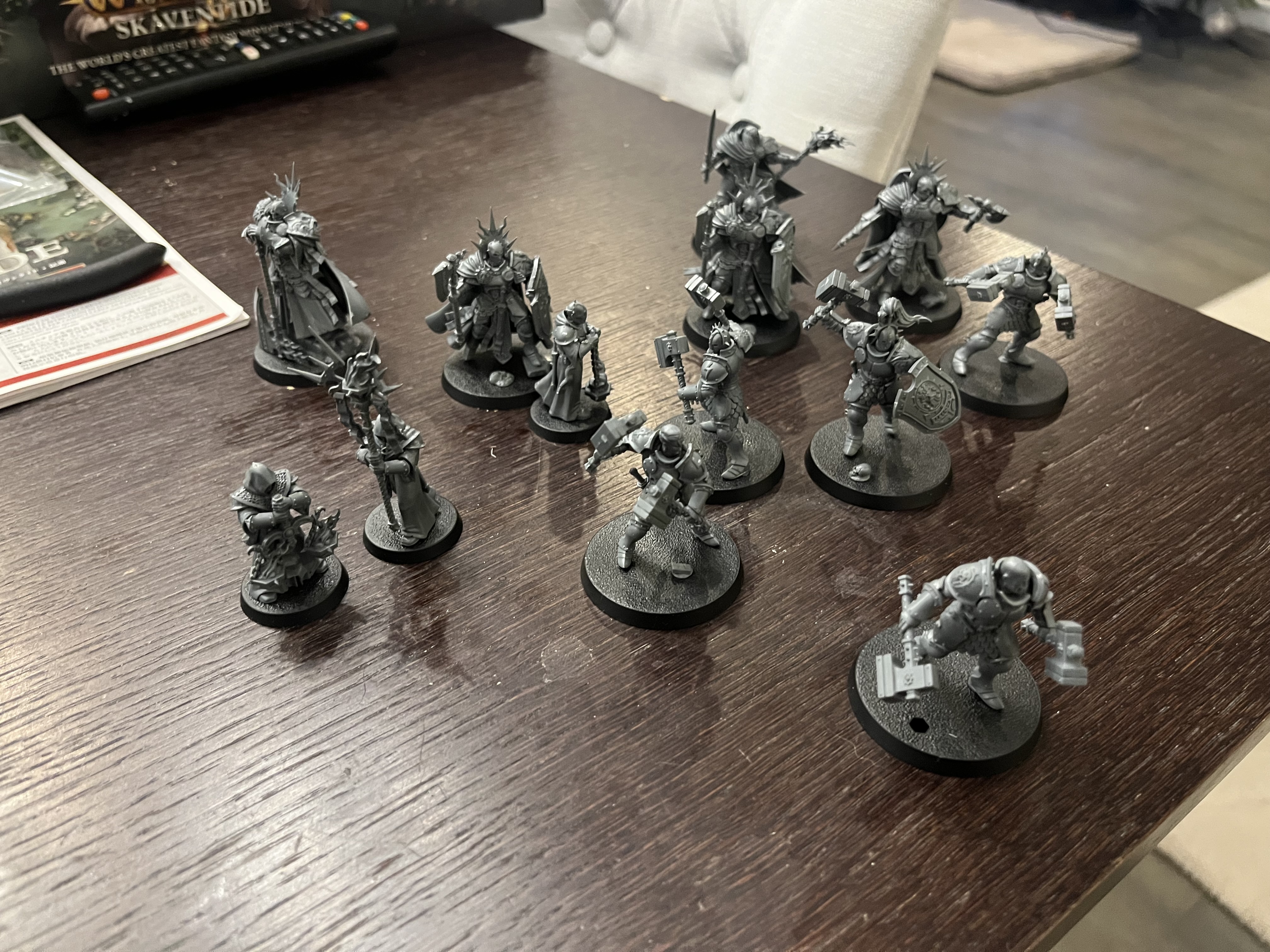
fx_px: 954
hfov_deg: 67.3
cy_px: 476
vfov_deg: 53.1
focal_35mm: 26
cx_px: 635
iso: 500
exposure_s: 1/33
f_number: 1.6
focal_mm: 5.1
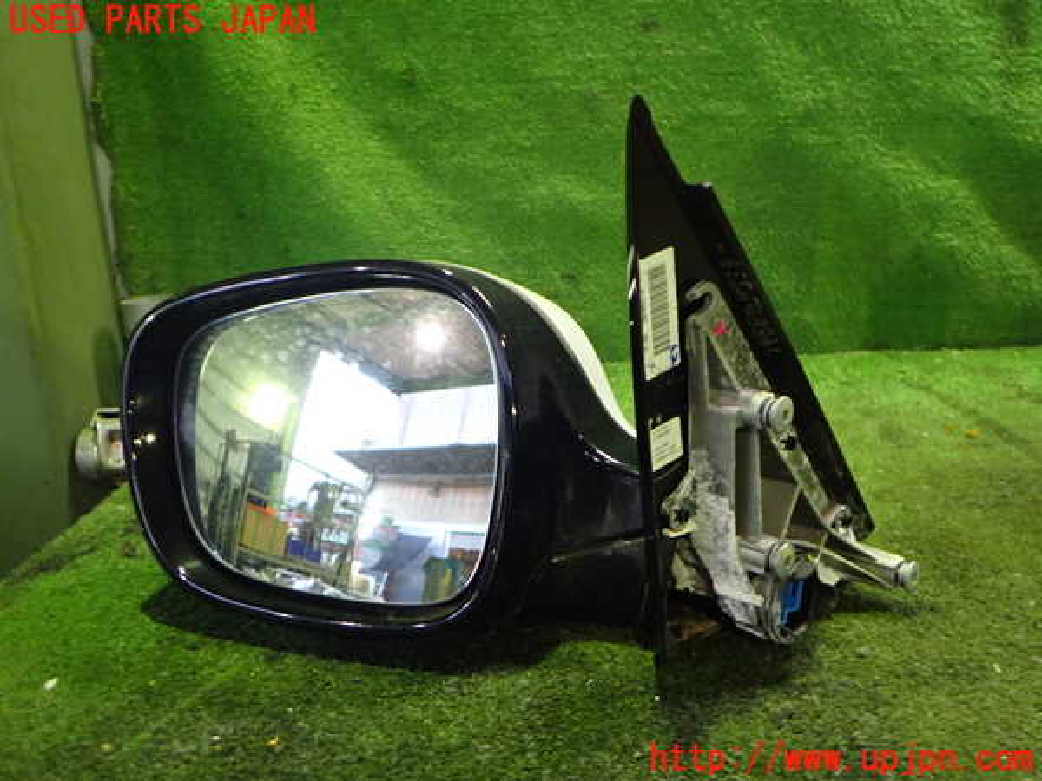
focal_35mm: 30
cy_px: 390
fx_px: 903
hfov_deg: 60.0
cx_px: 521
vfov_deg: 46.8
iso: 800
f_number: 2.3
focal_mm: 5.4
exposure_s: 1/25
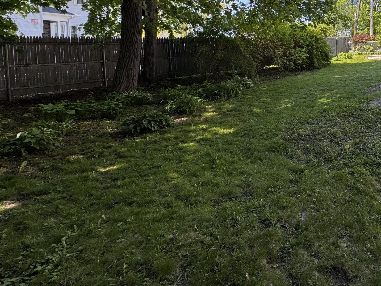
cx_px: 323
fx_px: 286
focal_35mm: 26
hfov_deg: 59.9
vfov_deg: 49.9
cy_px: 56
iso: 40
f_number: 2.2
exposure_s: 1/335
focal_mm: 2.22
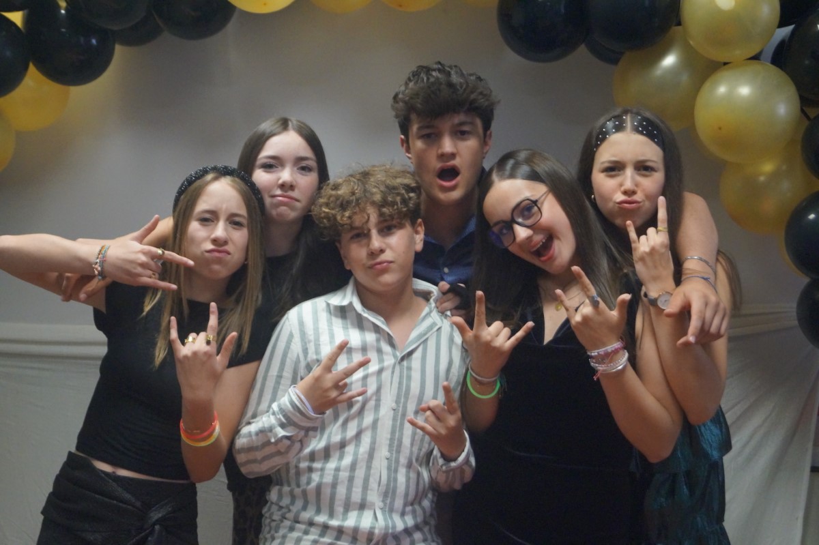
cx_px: 410
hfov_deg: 29.9
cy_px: 272
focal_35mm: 68
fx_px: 1535
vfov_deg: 20.1
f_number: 5.6
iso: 3200
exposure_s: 1/125
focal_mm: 45
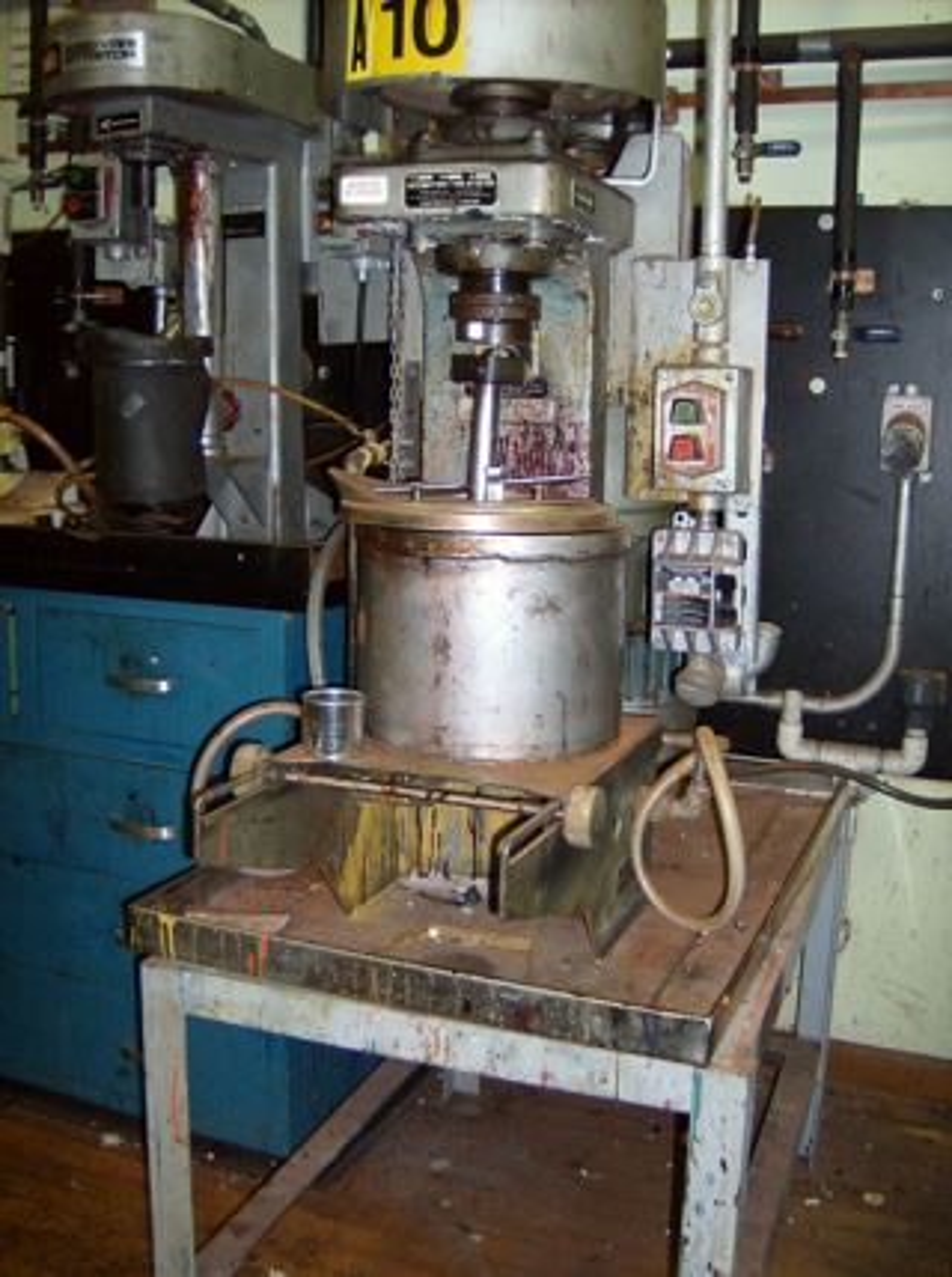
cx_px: 476
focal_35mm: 36
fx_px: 1325
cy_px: 638
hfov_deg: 39.5
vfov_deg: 51.4
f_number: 2.8
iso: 200
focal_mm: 6
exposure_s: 1/60
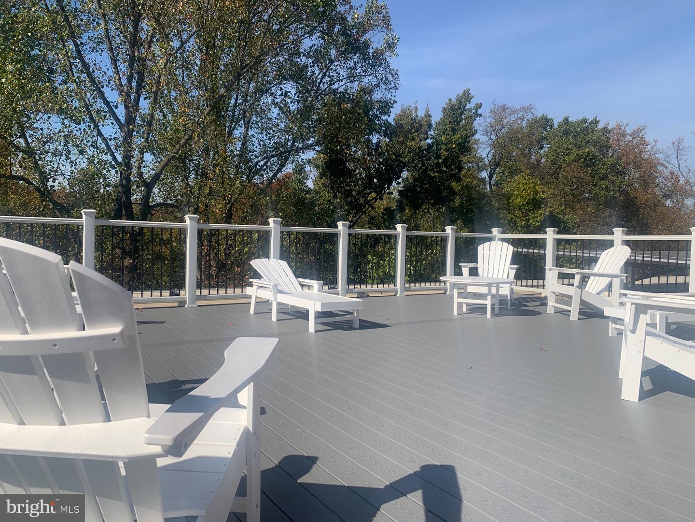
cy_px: 261
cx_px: 348
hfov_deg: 67.3
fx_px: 522
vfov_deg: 53.1
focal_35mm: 26
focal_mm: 4.25
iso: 25
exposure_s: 1/3289
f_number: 1.8
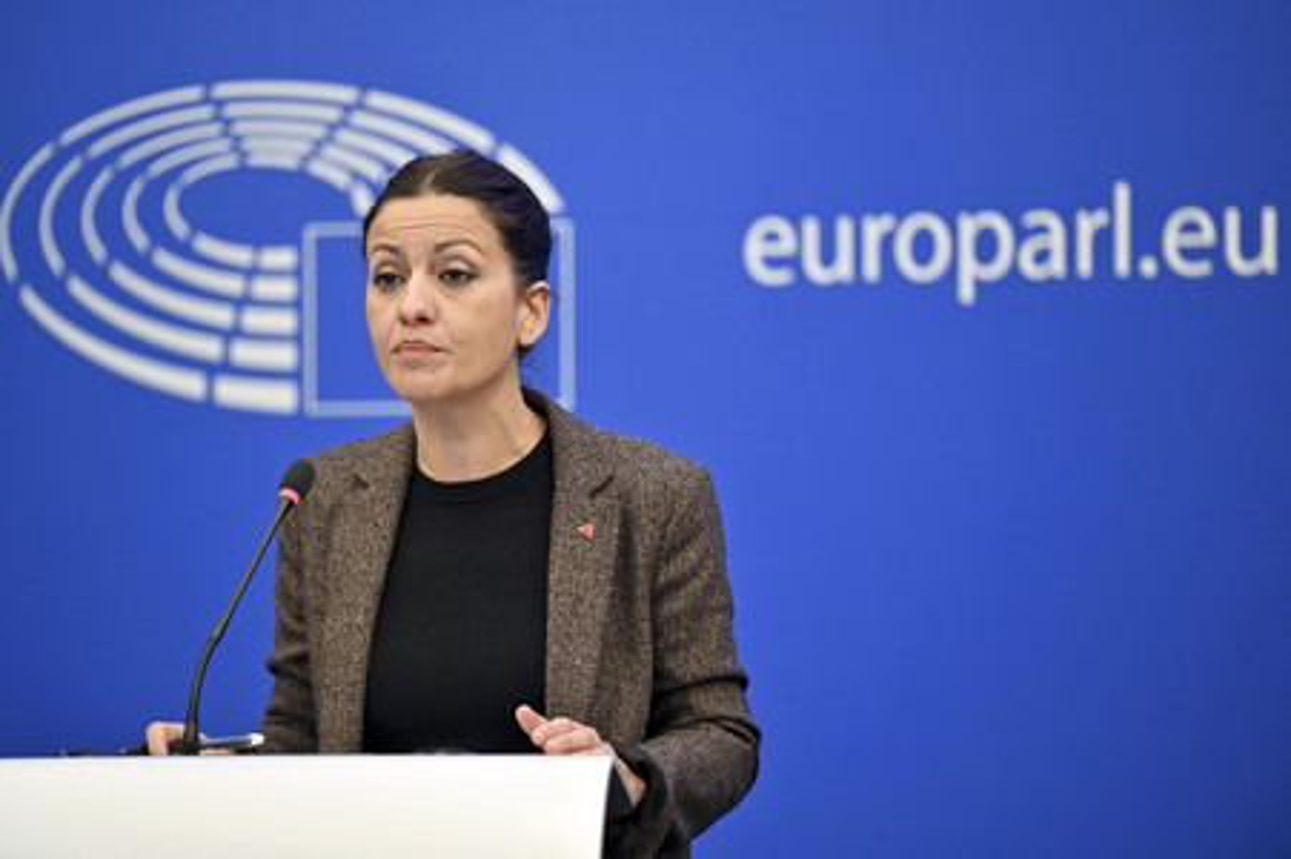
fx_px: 6092
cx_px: 646
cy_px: 430
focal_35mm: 170
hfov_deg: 12.1
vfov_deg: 8.1
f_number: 2.8
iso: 640
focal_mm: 170
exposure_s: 1/160
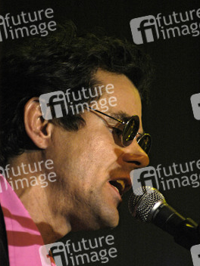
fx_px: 1541
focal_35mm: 200
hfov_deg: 7.4
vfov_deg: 9.9
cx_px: 100
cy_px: 140
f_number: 4.5
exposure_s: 1/50
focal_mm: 122
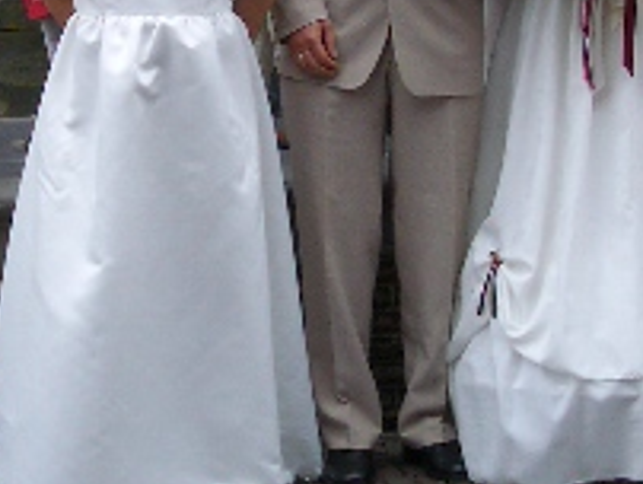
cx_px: 411
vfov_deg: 9.5
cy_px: -45
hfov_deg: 12.7
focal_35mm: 155
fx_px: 2883
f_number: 3.1
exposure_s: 1/200
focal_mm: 8.2
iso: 50
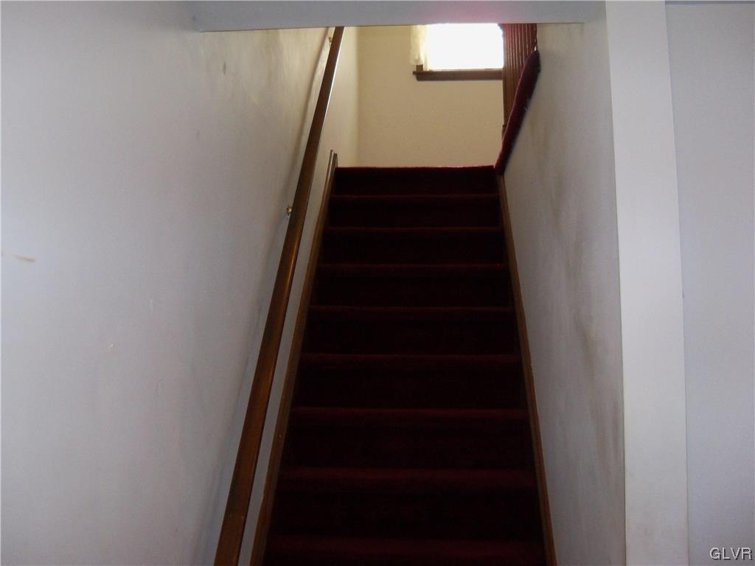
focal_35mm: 35
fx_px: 763
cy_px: 283
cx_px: 378
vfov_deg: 40.7
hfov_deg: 52.6
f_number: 3.5
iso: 200
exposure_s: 1/30
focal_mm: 6.2
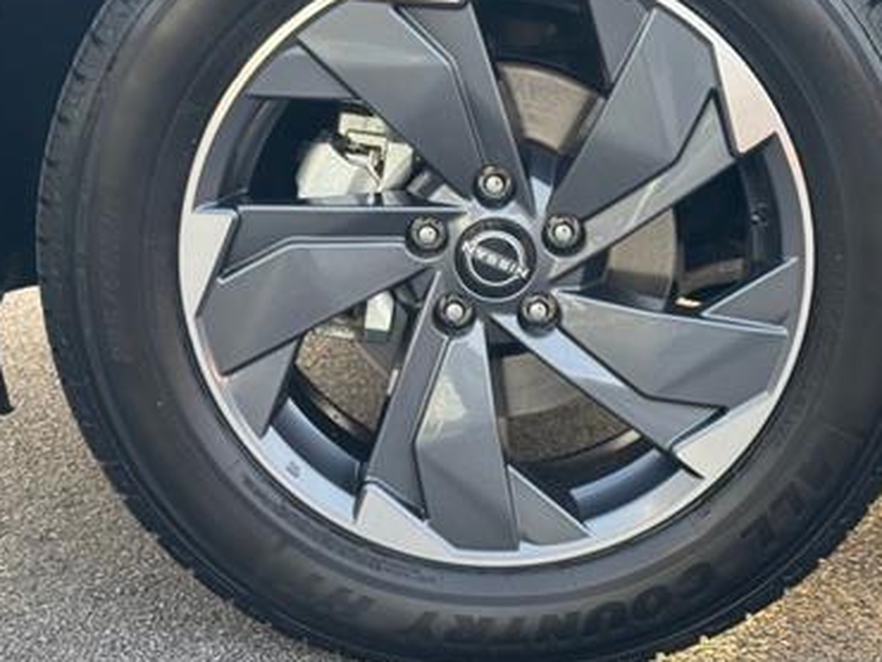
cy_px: 214
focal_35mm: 83
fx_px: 2116
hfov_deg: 23.5
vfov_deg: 17.7
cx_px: 482
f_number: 1.78
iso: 80
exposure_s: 1/172
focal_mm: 6.76
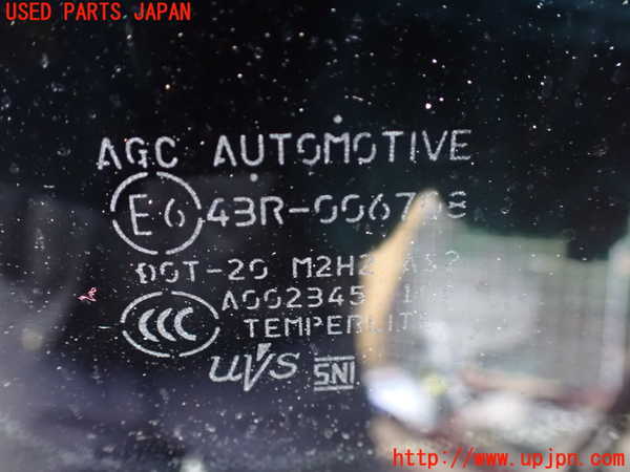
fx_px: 546
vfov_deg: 46.8
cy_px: 236
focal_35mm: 30
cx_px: 315
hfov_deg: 60.0
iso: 1600
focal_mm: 5.4
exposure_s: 1/30
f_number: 2.3
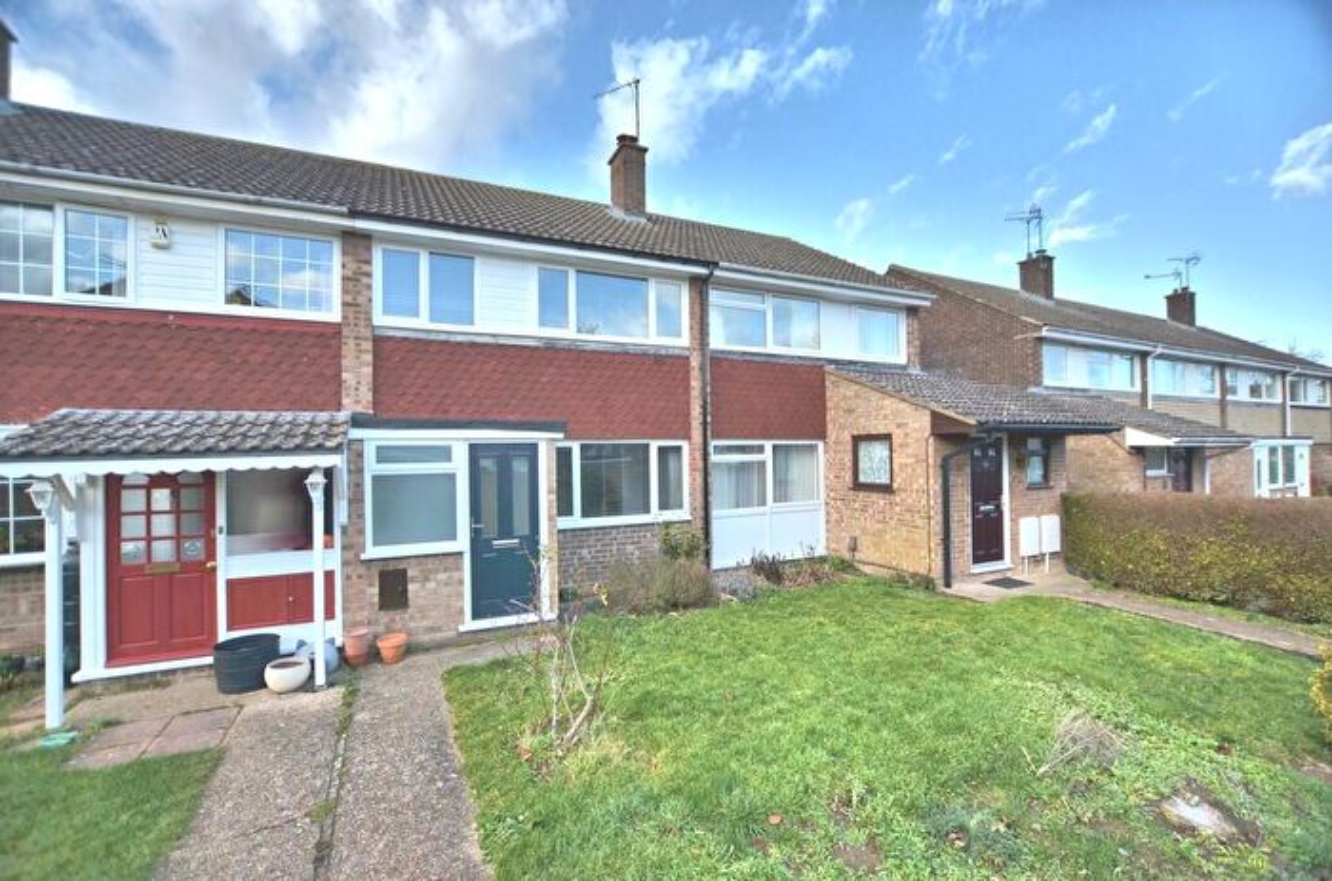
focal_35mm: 15
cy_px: 440
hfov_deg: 100.5
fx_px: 554
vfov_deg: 77.0
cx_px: 666
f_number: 3.5
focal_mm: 10
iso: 100
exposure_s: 1/1250
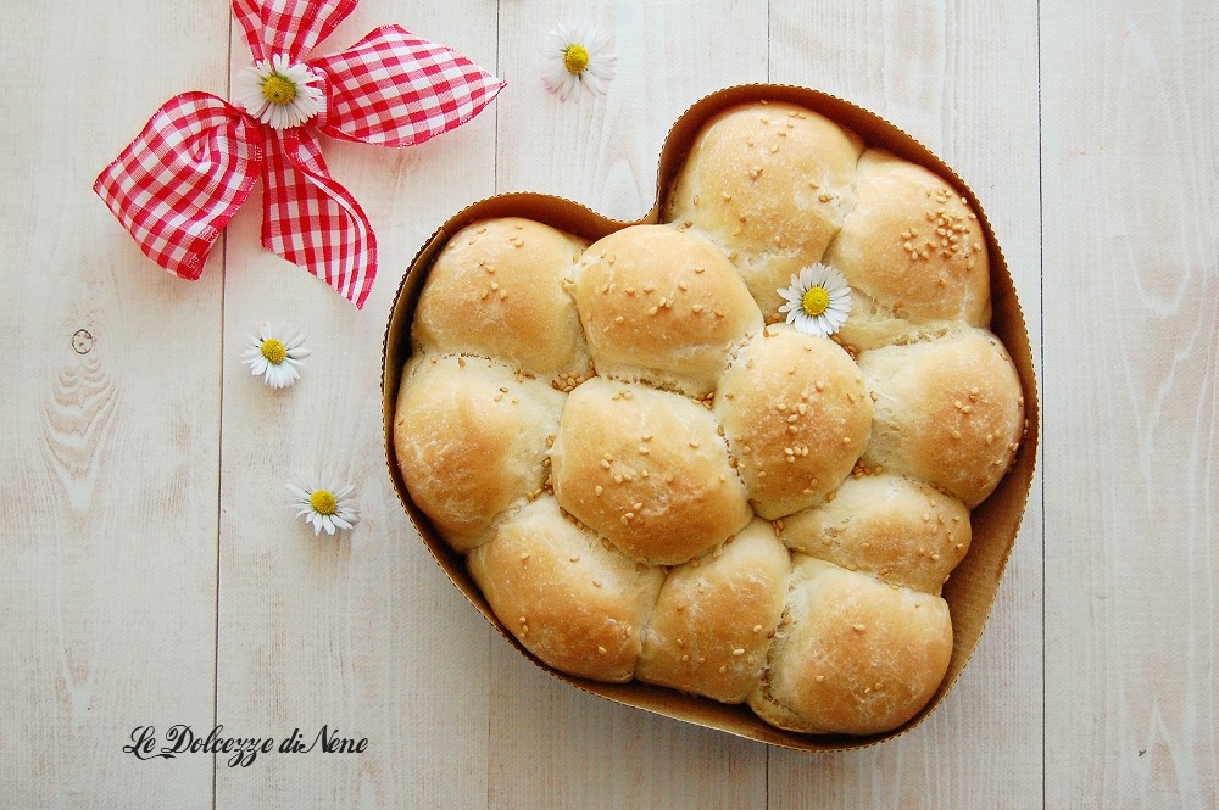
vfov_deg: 29.8
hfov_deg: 43.6
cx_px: 610
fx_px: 1522
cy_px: 405
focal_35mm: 45
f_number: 4.2
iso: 800
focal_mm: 30
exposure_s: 1/60
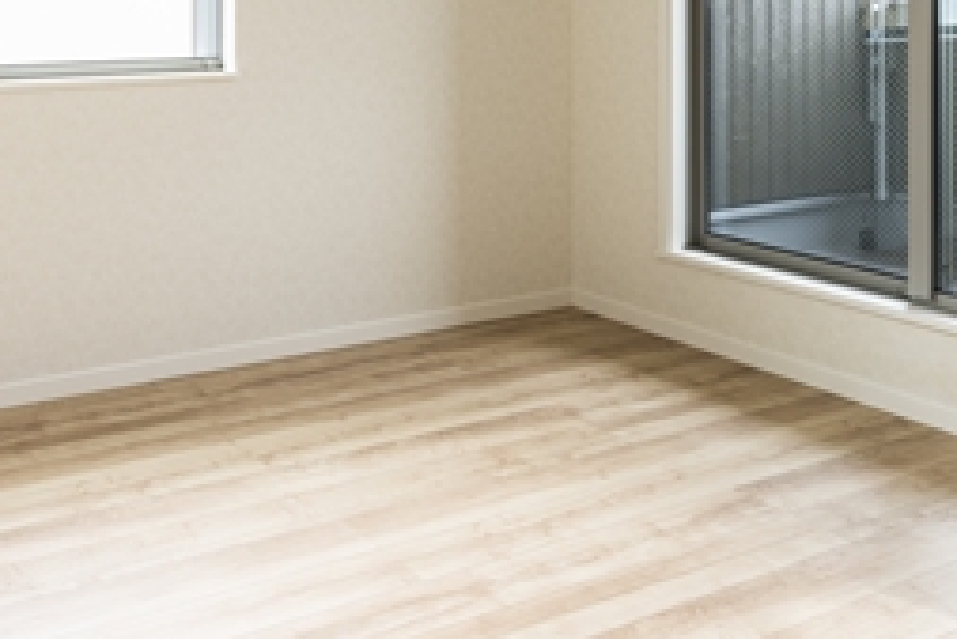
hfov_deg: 43.3
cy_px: -25
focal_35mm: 43
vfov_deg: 28.9
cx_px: 189
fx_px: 1144
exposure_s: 1/4
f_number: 11
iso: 100
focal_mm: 17
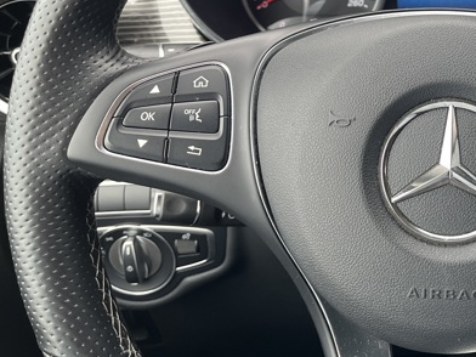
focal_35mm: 53
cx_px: 454
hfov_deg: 33.6
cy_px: 39
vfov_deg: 26.6
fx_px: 729
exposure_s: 1/121
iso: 125
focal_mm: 5.1
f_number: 1.6
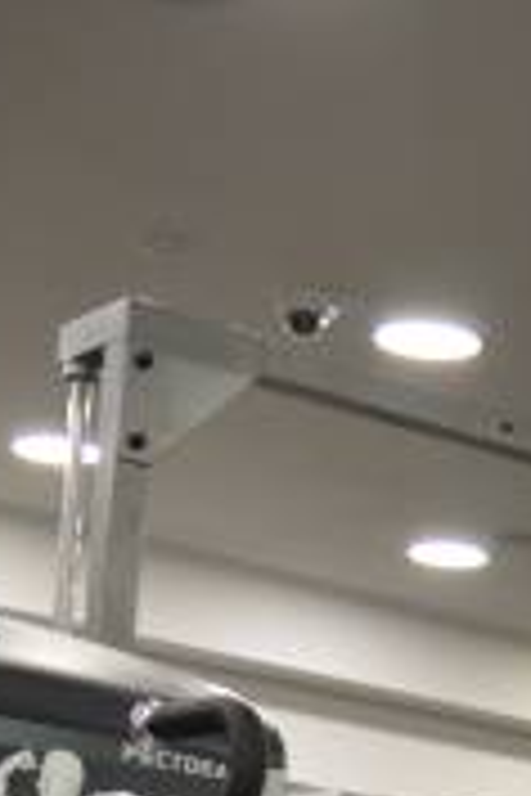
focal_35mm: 102
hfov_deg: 13.4
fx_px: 2257
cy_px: 1313
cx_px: 405
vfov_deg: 17.3
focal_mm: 20
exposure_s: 1/25
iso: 400
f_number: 3.8
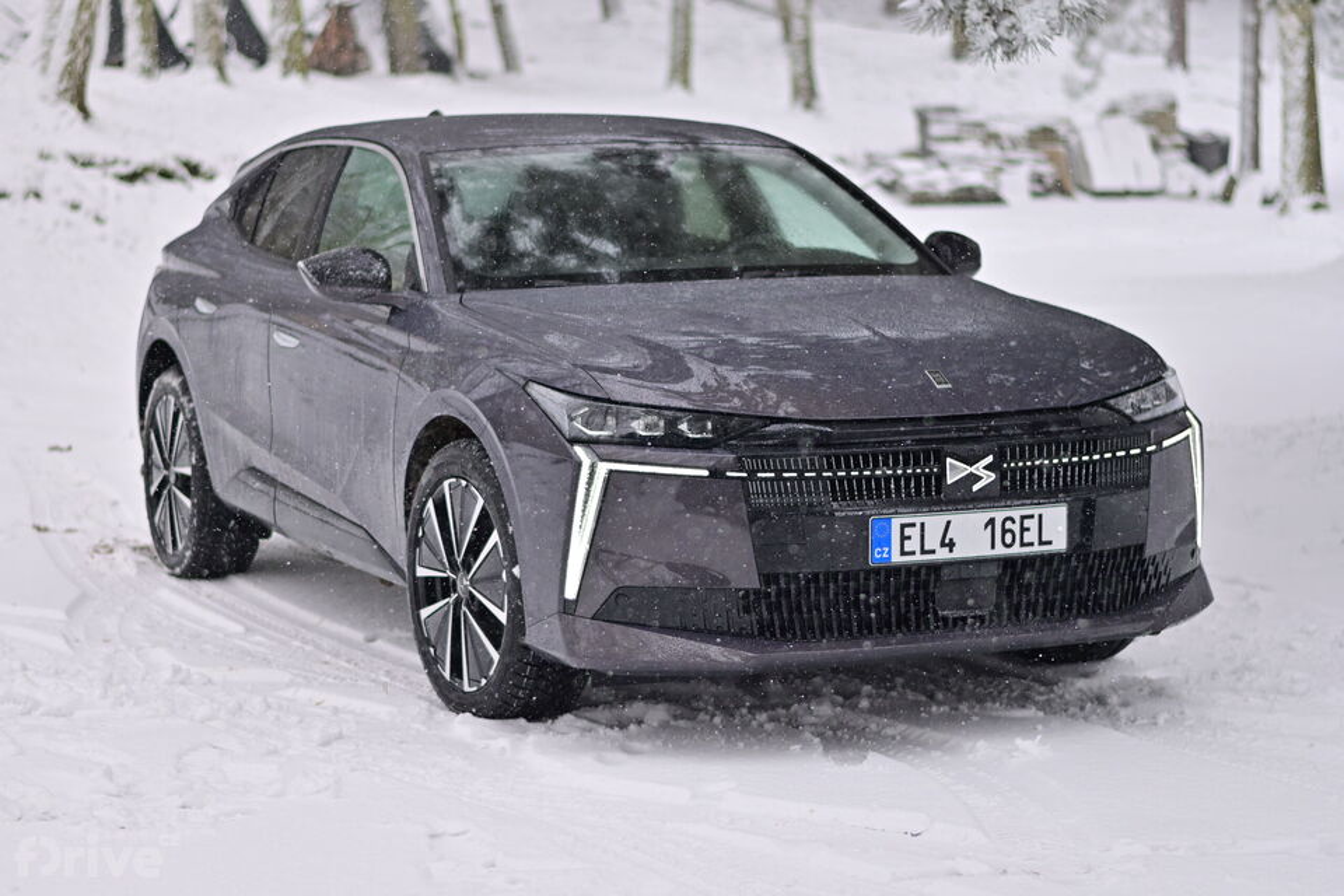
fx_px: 2800
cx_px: 672
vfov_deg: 18.2
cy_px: 448
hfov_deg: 27.0
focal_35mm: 75
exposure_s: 1/1600
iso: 200
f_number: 1.8
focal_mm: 50
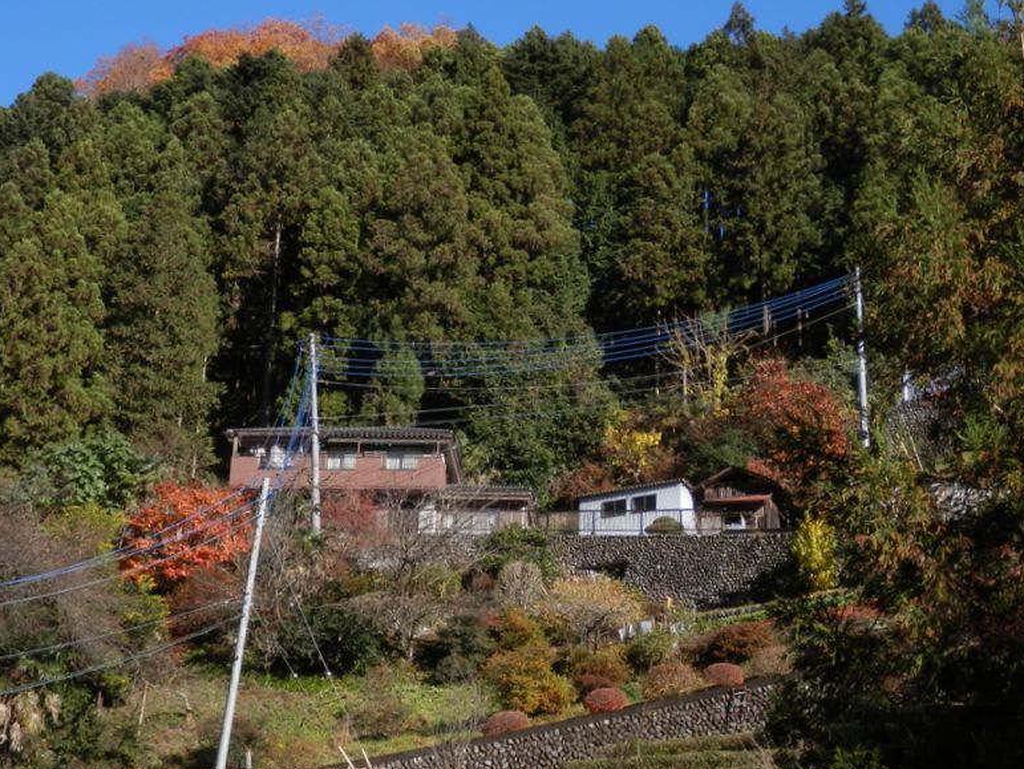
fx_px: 1657
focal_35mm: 56
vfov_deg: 26.1
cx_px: 529
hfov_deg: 34.3
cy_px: 376
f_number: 4.1
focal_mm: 9.8
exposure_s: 1/400
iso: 80
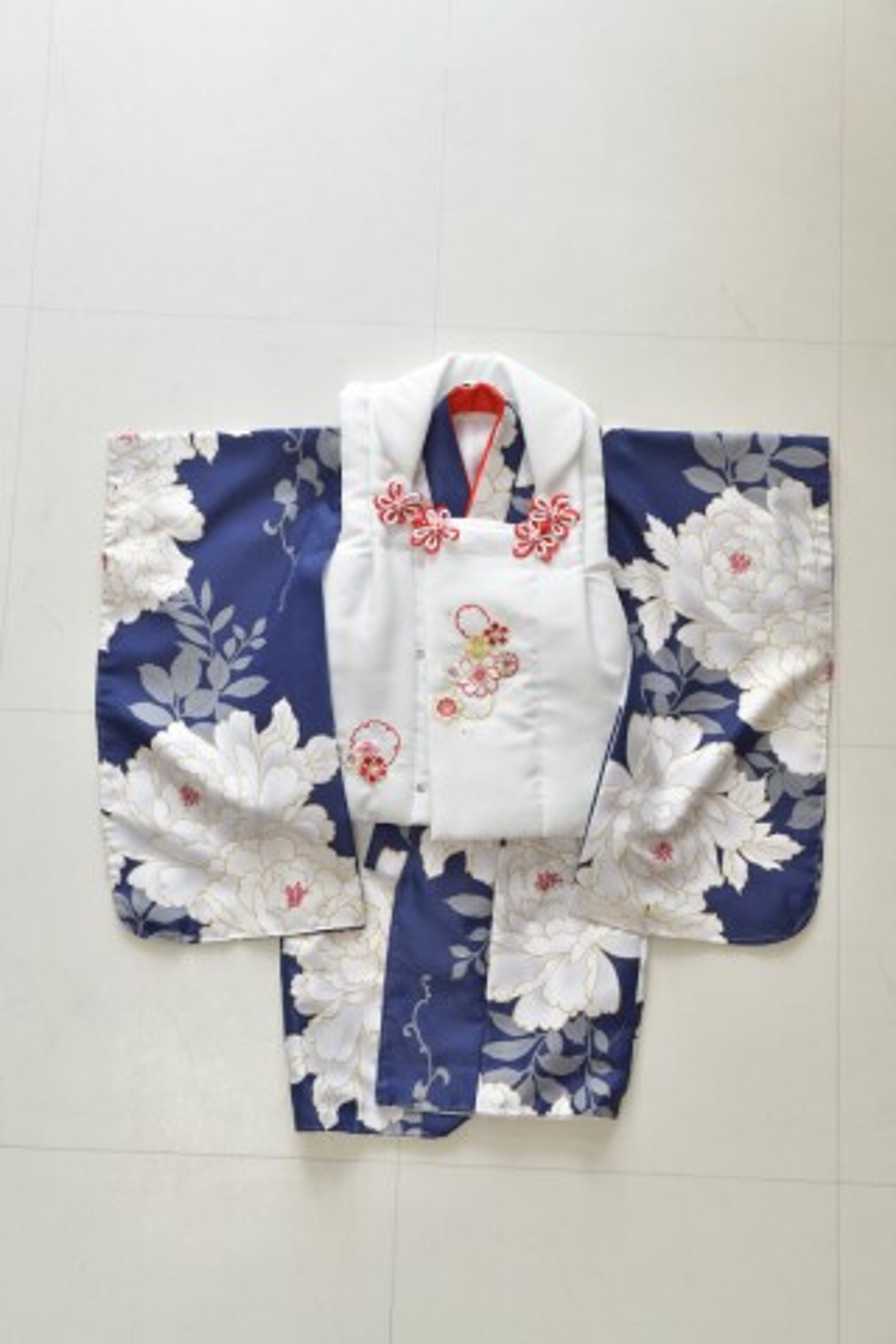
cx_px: 448
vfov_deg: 43.6
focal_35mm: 45
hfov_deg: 29.9
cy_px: 672
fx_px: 1680
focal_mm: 45
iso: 800
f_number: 4.5
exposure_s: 1/100
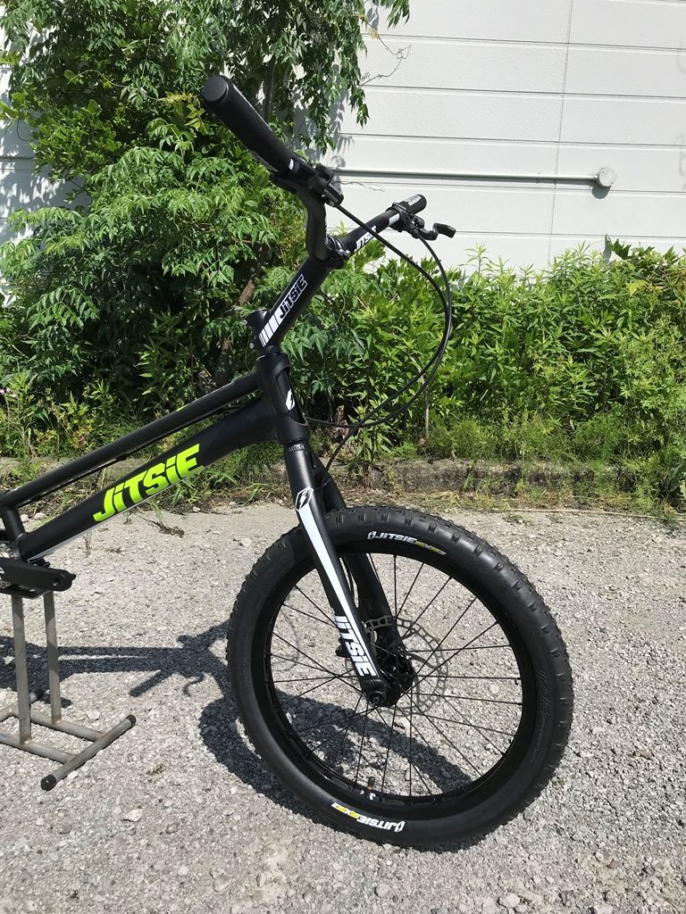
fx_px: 740
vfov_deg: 63.4
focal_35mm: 28
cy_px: 457
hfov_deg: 49.7
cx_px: 343
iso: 20
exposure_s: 1/2907
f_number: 1.8
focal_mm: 3.99
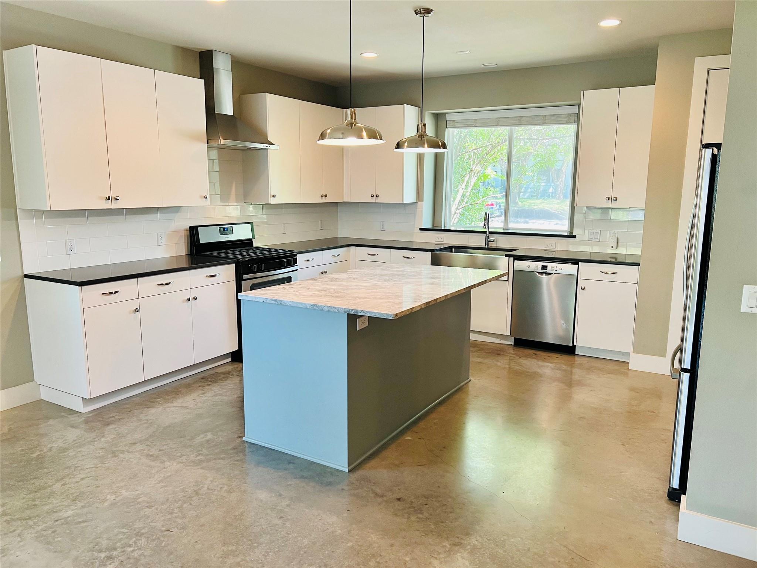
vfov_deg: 53.1
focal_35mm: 26
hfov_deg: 67.3
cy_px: 284
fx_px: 569
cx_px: 378
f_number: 1.5
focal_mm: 5.7
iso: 80
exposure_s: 1/60
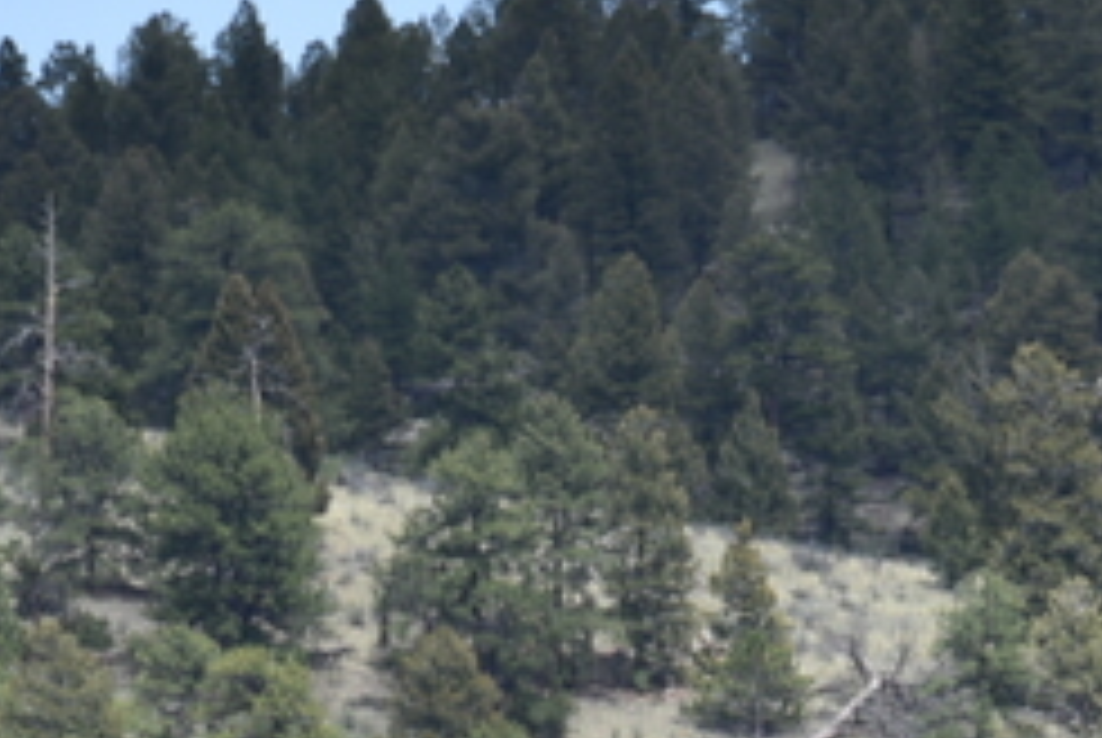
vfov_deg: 1.6
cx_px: 1336
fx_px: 25590
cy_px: 1616
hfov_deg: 2.5
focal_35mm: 835
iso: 100
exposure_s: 1/320
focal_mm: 160
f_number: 6.3
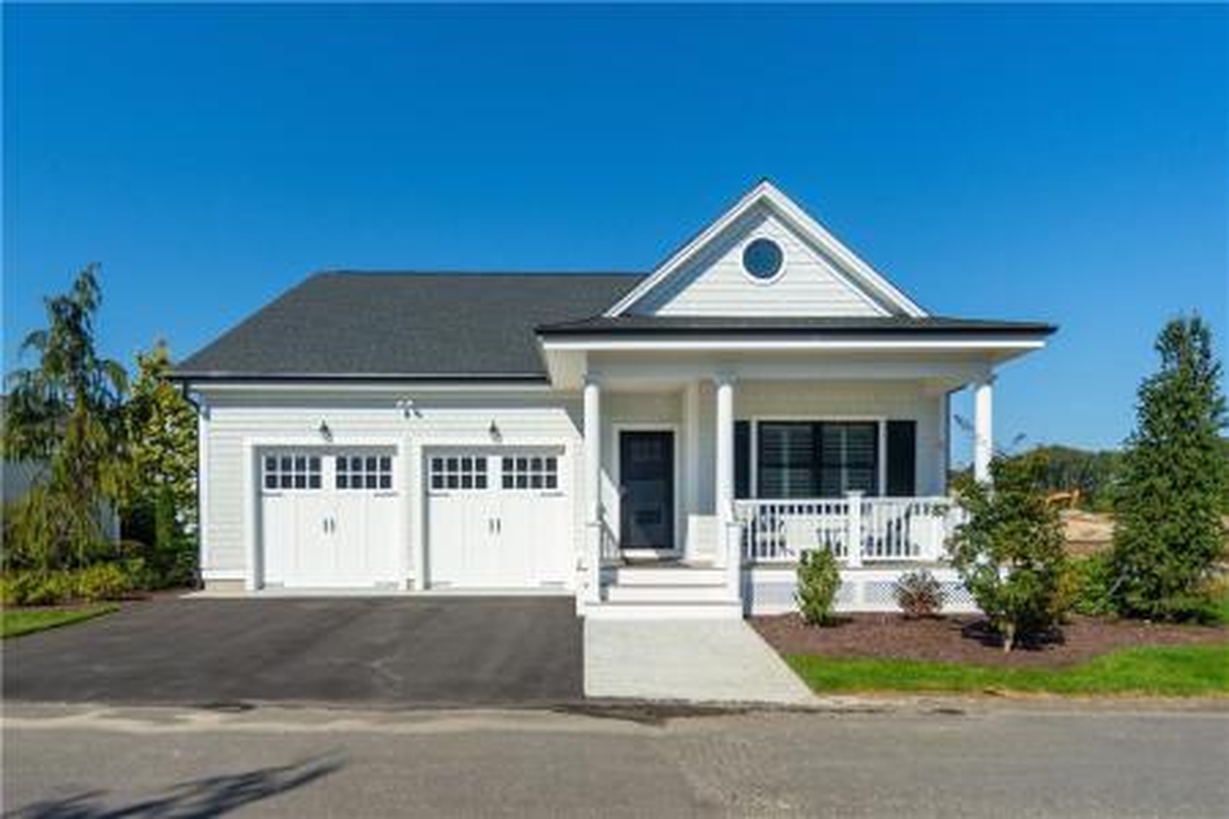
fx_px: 819
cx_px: 614
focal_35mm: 24
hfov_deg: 73.7
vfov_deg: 53.1
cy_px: 410
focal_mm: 24
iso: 100
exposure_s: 1/1600
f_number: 4
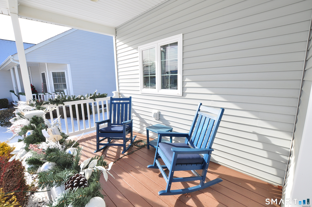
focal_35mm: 15
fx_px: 130
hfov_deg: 100.5
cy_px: 104
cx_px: 156
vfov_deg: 77.2
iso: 200
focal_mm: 10
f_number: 10
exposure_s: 1/100
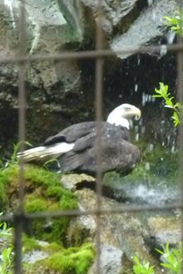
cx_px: 159
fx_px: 3073
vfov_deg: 5.1
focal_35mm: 403
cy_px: 136
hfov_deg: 3.4
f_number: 5.9
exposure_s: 1/250
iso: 1600
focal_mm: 36
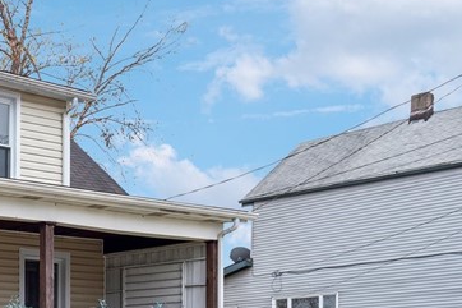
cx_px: -142
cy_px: 362
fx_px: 808
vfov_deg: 20.3
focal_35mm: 63
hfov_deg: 26.8
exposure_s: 1/10
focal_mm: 21
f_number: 11
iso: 50
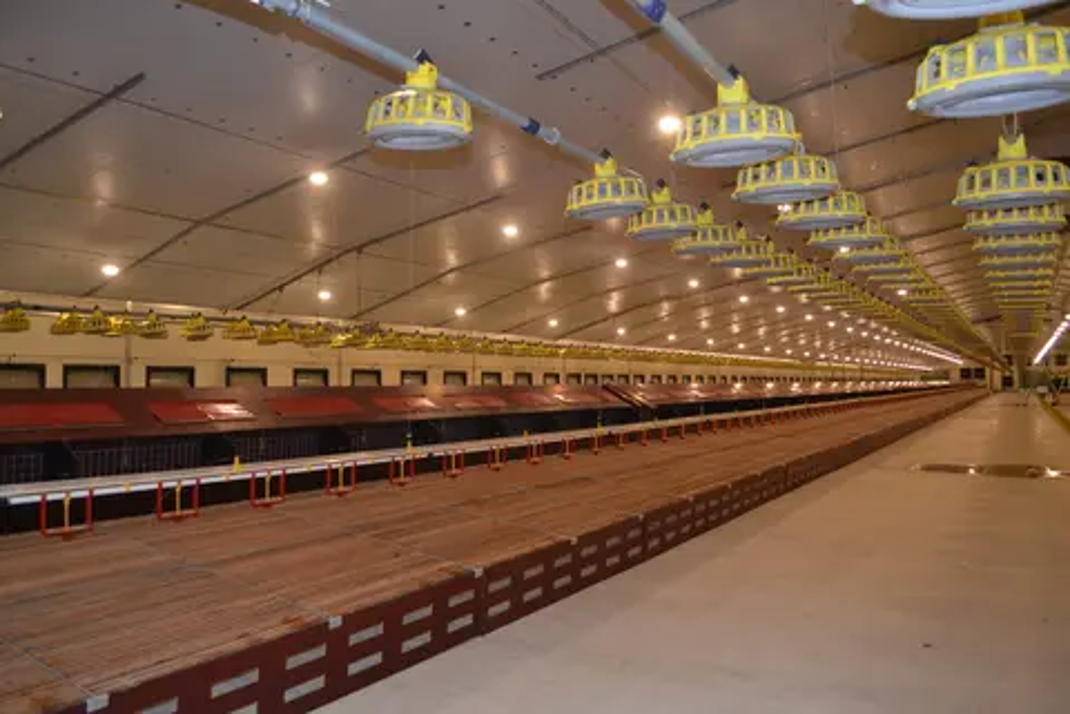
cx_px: 535
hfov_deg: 67.4
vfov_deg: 47.9
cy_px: 357
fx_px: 802
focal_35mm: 27
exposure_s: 1/60
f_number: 3.5
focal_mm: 18
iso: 1600
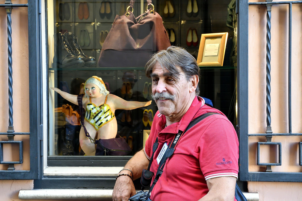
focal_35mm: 75
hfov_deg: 27.0
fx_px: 629
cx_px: 151
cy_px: 100
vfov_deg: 18.2
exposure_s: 1/80
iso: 2500
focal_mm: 50
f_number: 10
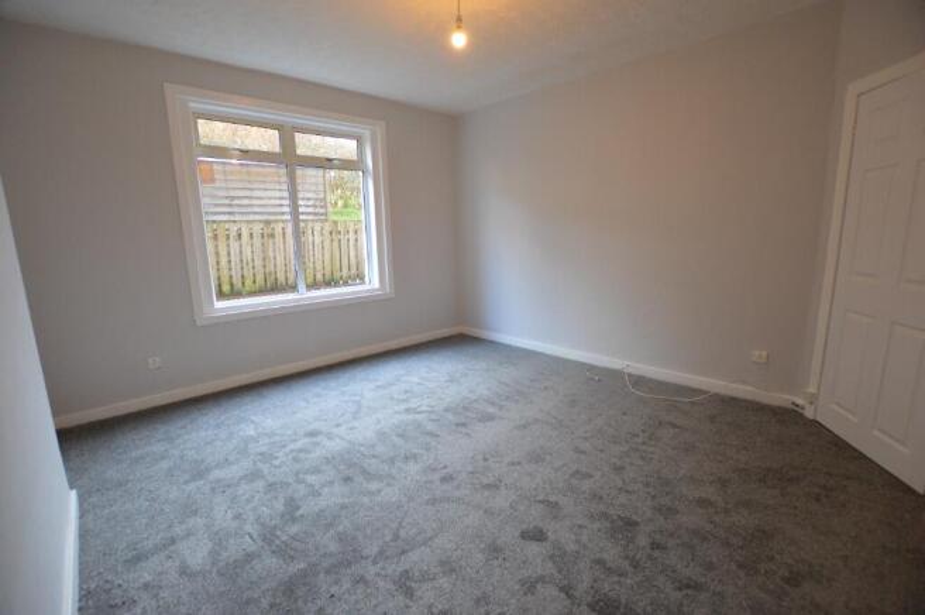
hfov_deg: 100.4
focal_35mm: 15
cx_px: 462
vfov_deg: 77.2
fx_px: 385
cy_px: 308
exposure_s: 1/60
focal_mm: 10
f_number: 3.5
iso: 800
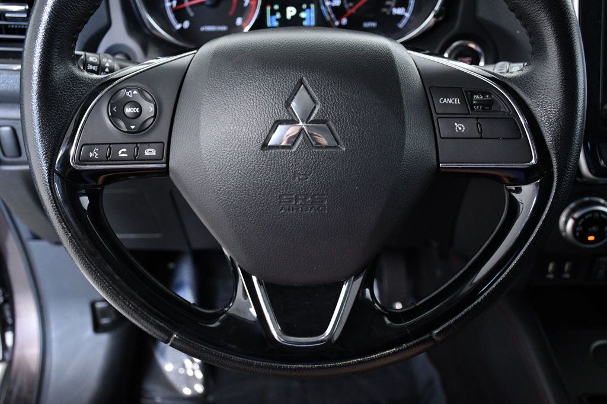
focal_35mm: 40
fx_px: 674
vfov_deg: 33.4
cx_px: 304
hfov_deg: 48.5
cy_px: 202
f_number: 5
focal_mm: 27
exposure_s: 1/100
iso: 2500
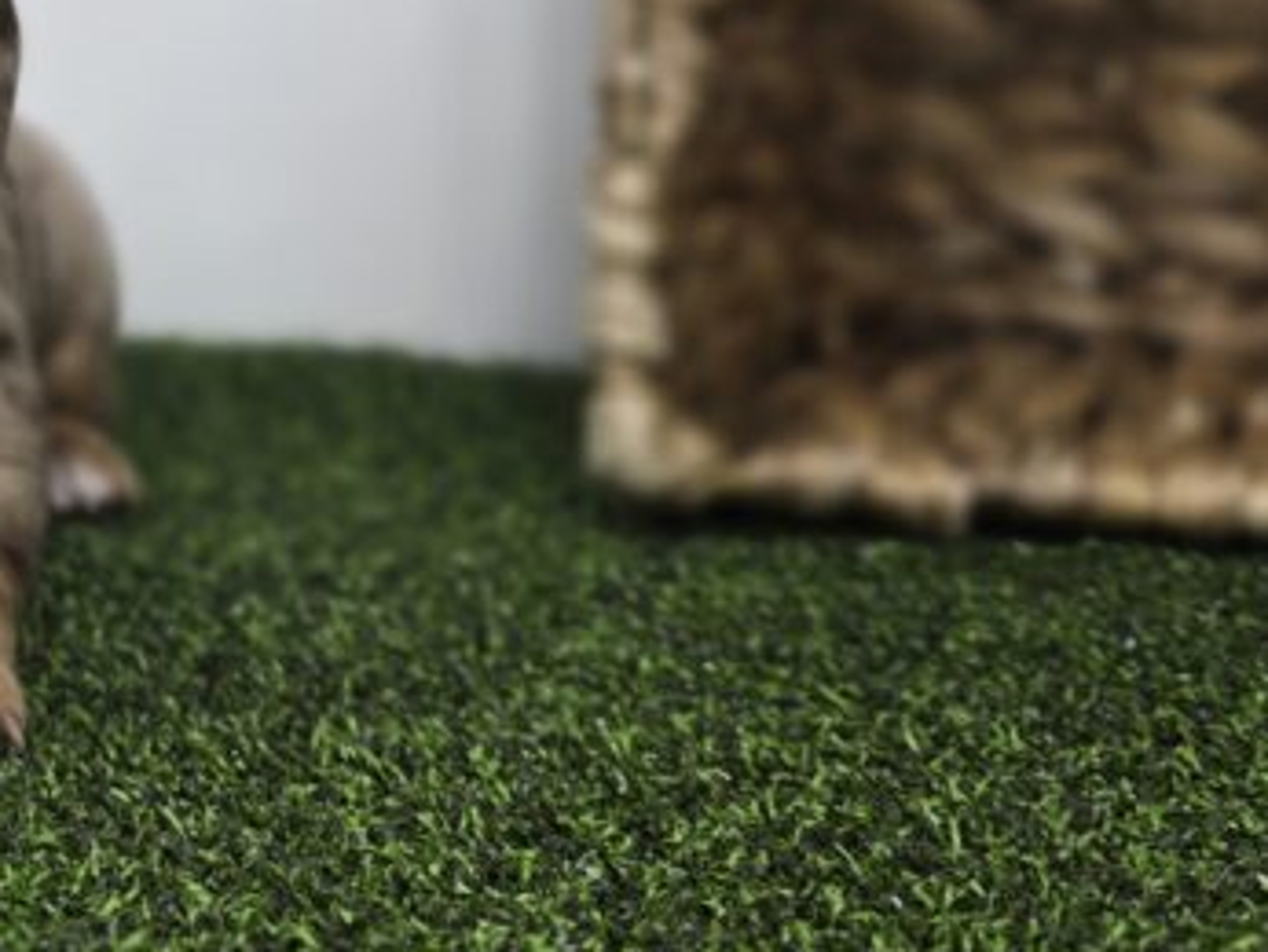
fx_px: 2493
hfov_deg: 26.0
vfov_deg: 21.0
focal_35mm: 68
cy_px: 44
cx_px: -183
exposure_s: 1/120
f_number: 1.7
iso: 25
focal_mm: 6.3
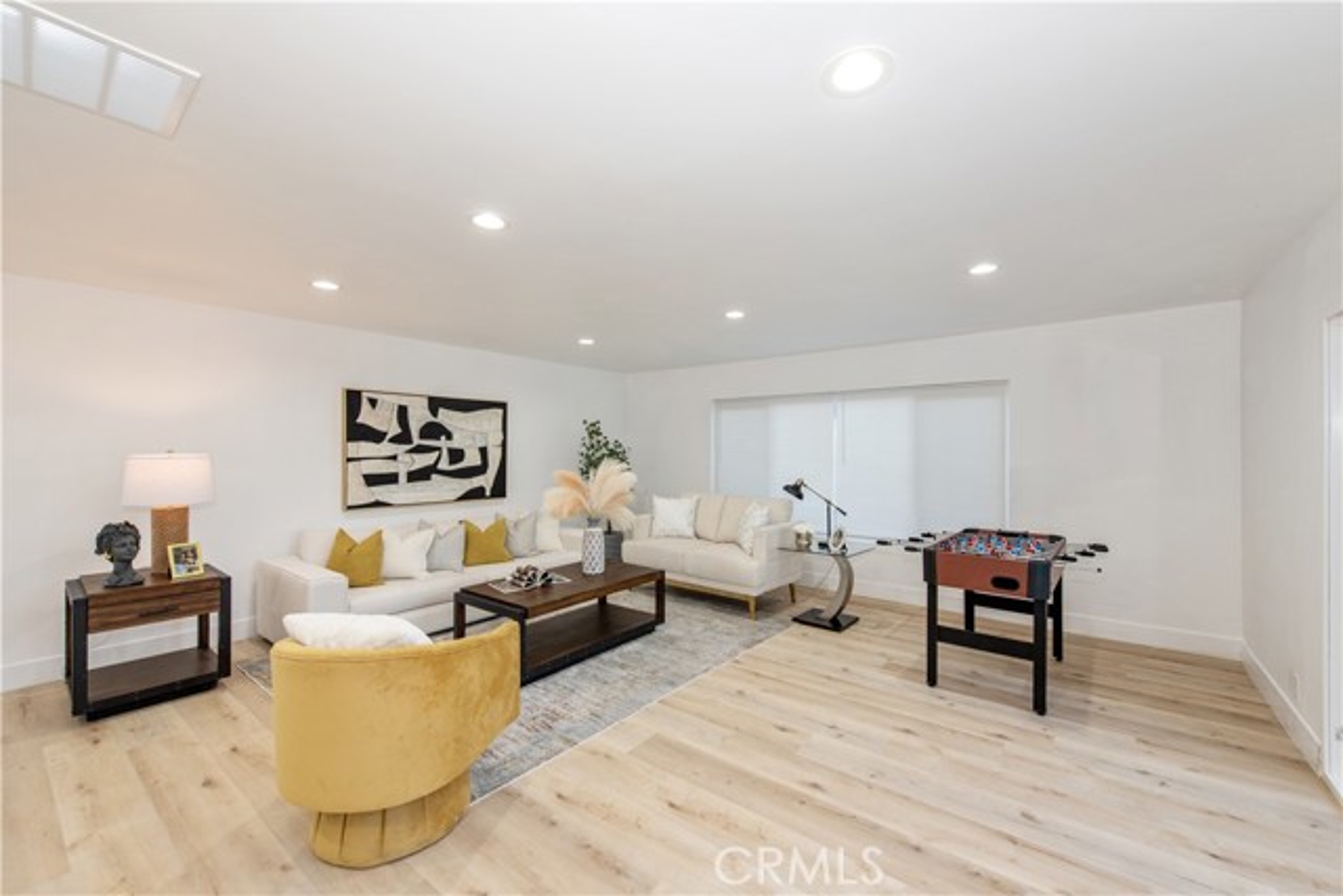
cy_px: 448
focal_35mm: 15
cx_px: 672
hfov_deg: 100.4
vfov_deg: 77.4
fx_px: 560
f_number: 5.6
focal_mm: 15
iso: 800
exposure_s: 1/125
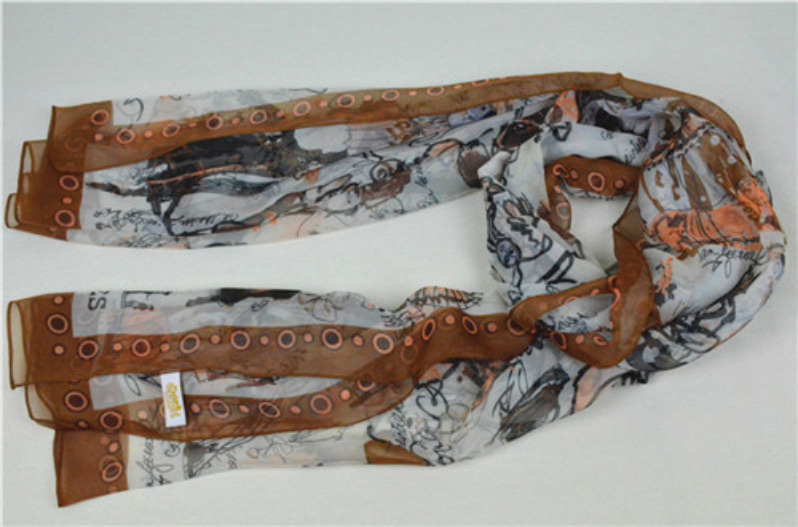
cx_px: 399
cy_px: 264
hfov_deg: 43.7
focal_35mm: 45
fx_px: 994
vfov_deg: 29.7
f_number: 11
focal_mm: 30
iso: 6400
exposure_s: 1/500
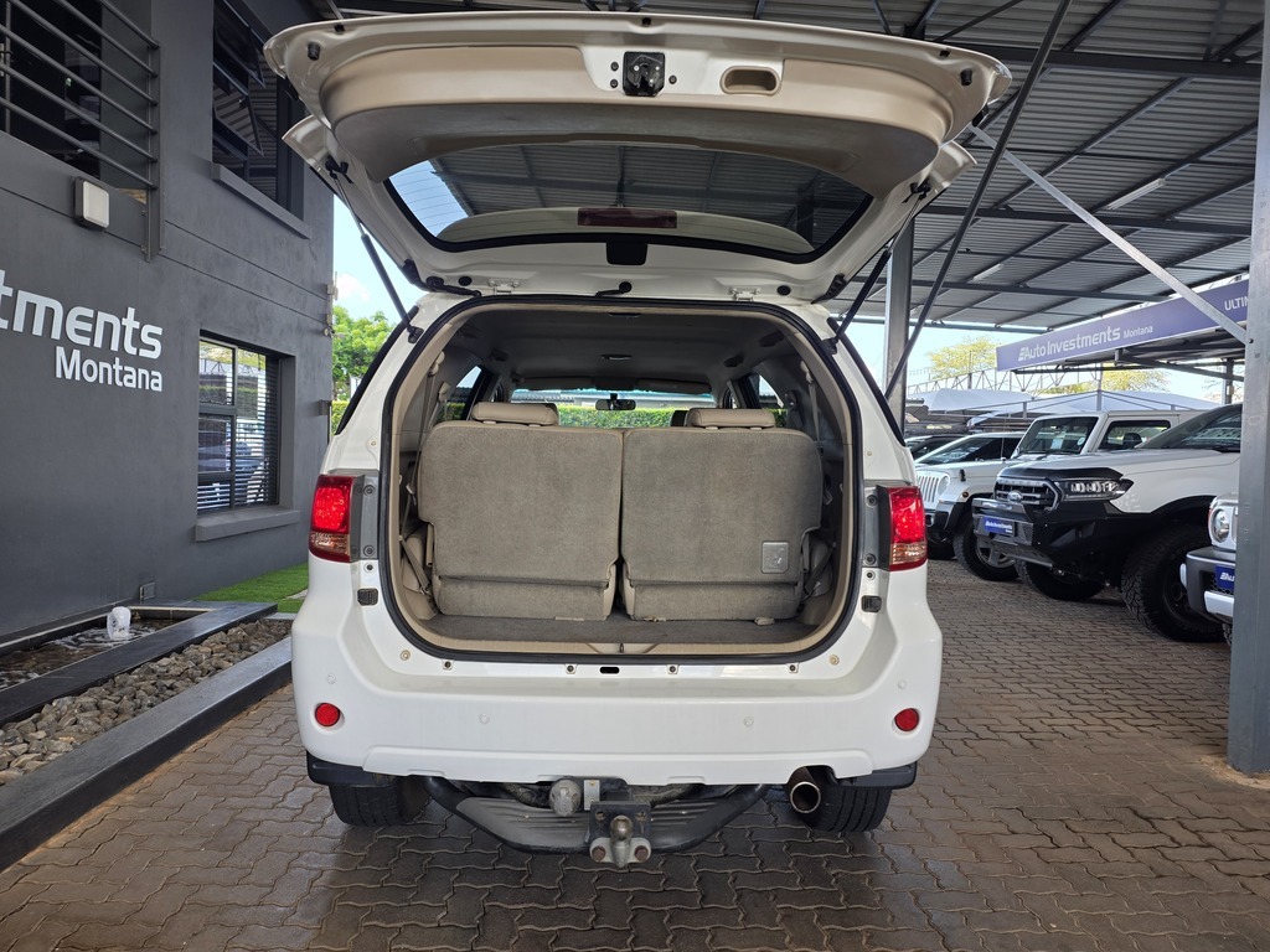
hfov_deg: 73.9
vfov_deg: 58.9
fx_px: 844
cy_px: 476
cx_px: 635
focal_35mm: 23
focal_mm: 6.25
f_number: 1.7
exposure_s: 1/180
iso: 64
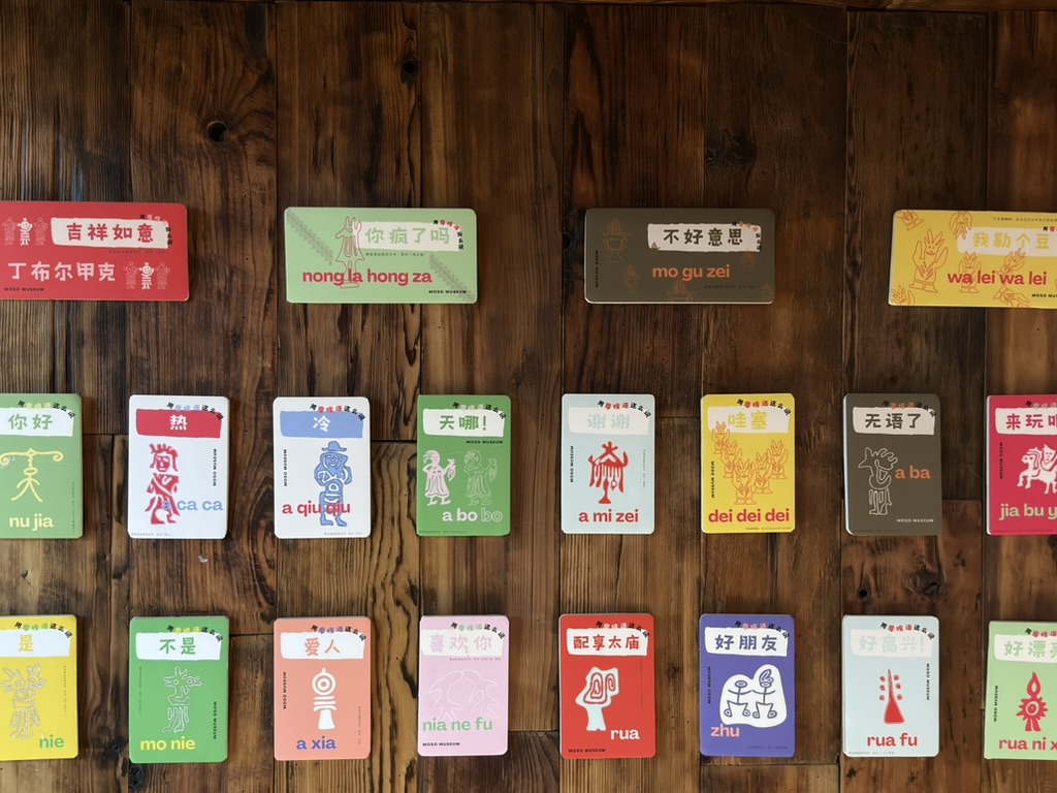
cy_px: 396
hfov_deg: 51.4
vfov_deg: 39.7
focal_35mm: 36
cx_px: 528
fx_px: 1099
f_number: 1.78
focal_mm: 6.76
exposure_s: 1/33
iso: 320
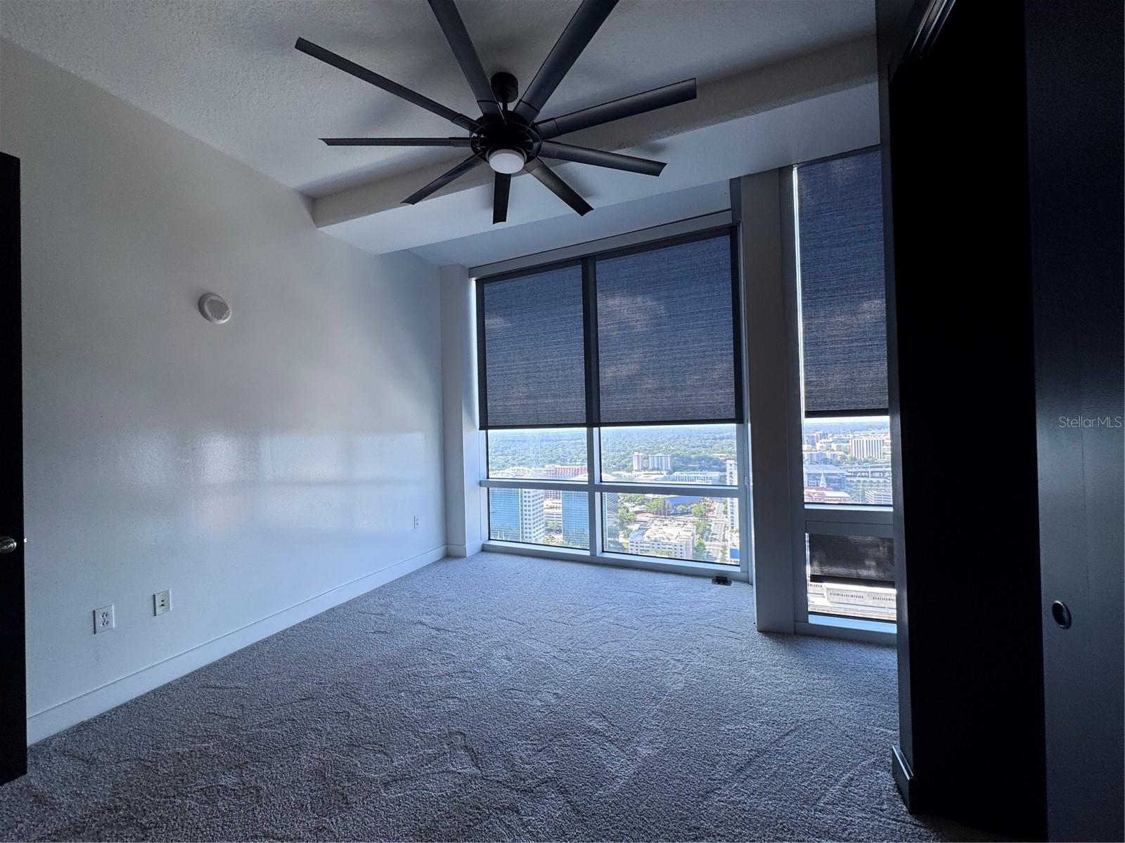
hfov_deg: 102.1
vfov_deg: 85.7
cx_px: 562
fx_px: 455
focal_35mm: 14
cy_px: 422
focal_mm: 2.22
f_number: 2.2
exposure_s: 1/144
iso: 40
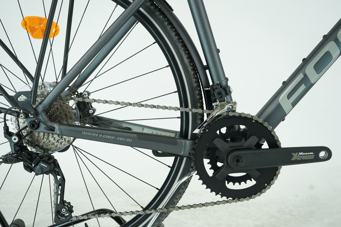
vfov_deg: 30.5
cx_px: 170
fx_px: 417
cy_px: 114
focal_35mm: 44
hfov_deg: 44.5
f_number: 5.6
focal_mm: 44
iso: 1600
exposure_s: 1/200
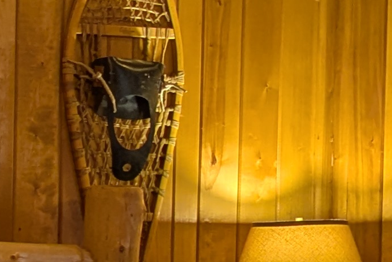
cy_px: 276
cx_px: -76
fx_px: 1601
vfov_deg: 9.3
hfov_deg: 13.6
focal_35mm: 147
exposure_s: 1/30
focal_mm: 6.81
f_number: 1.85
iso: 80
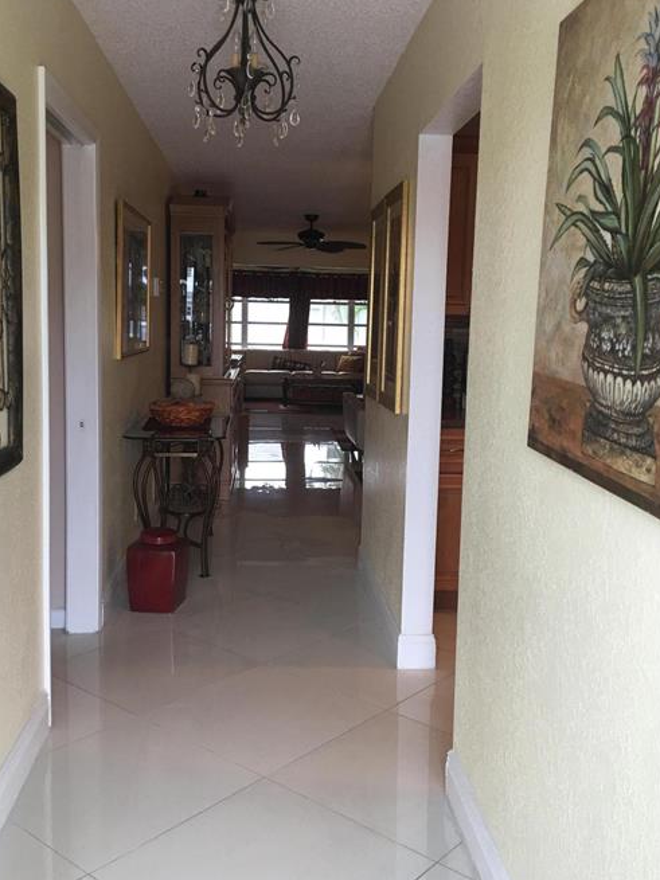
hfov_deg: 41.8
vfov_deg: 53.9
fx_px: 865
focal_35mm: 34
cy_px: 419
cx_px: 332
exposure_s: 1/30
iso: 25
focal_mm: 4.15
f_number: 2.2
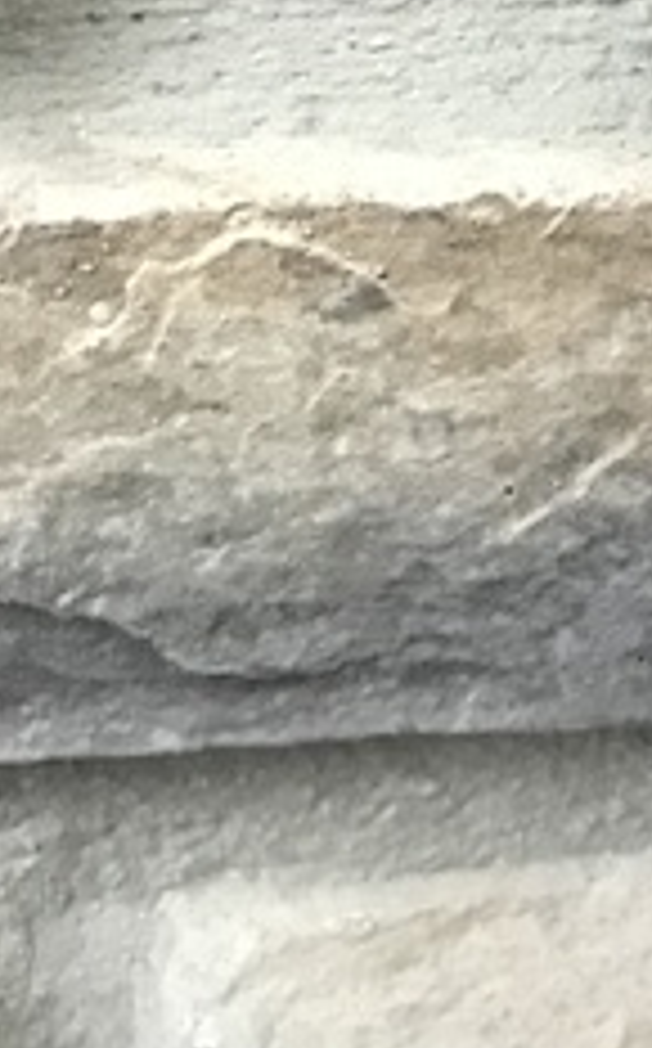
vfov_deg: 20.2
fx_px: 2909
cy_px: 198
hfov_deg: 11.5
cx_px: 1326
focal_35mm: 102
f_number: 1.8
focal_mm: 3.99
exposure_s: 1/15
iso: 50
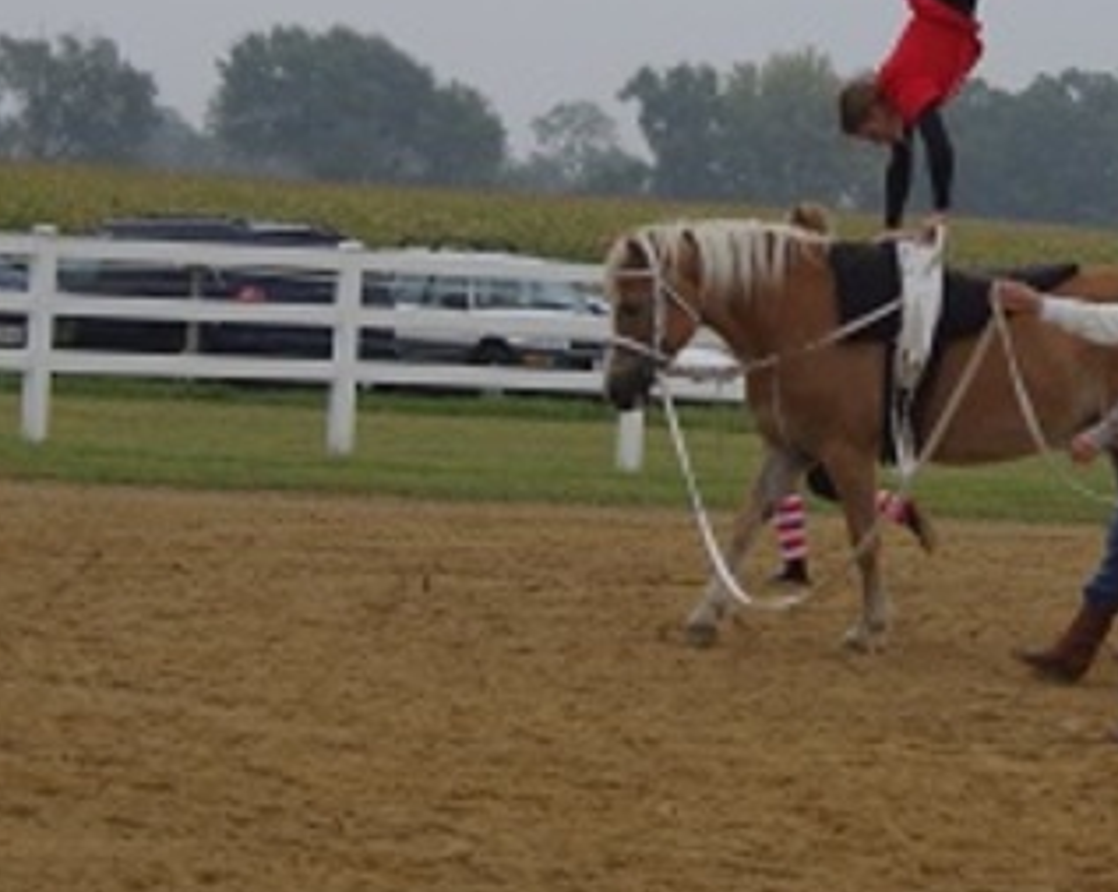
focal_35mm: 193
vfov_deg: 8.0
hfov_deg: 10.0
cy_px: 222
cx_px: 790
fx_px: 6380
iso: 200
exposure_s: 1/250
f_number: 5.6
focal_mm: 67.5
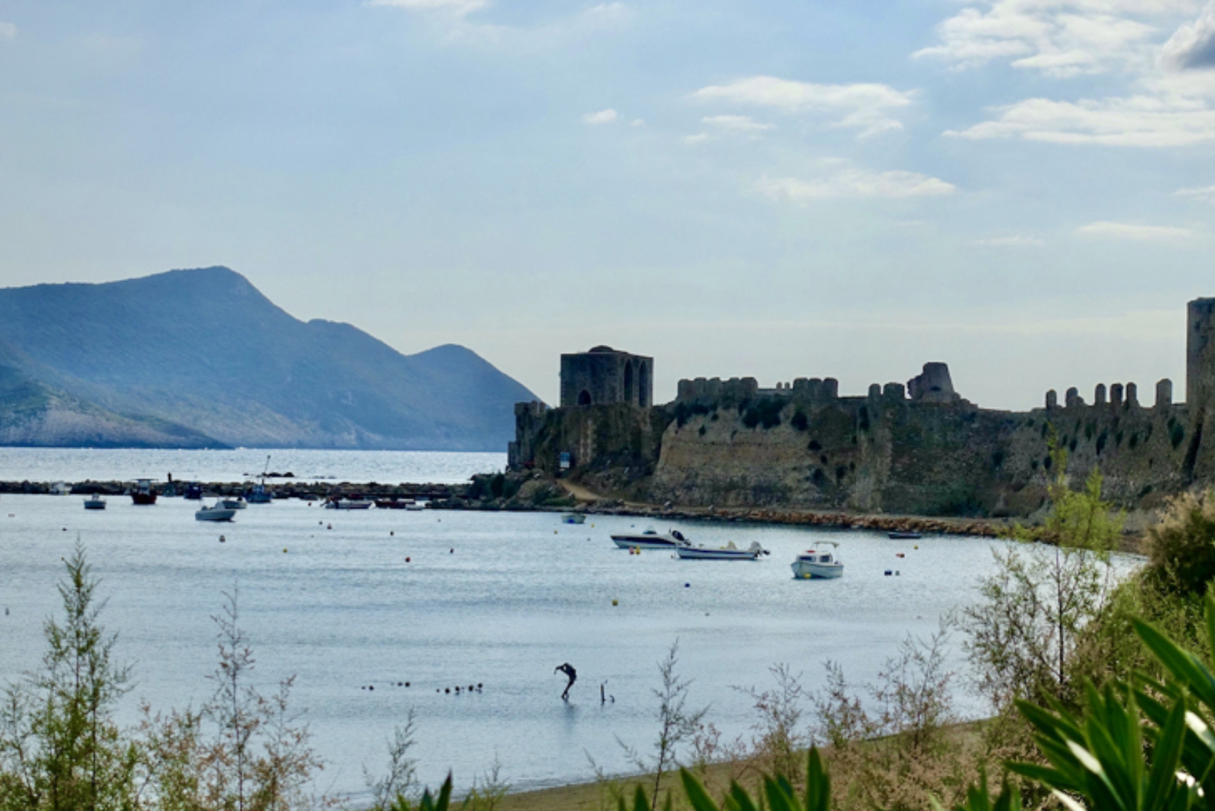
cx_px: 669
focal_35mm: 99
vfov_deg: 13.8
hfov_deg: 20.6
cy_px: 475
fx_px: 3342
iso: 125
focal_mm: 25.7
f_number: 4
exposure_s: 1/400
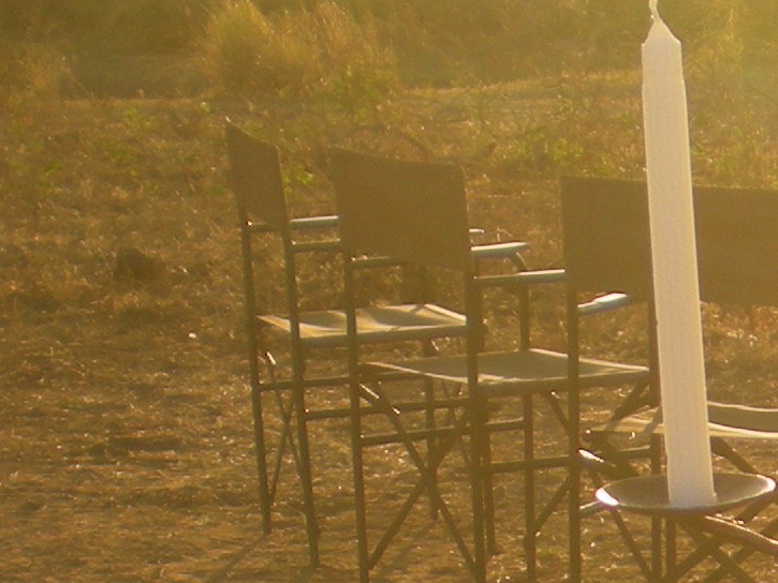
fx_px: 3619
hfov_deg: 12.1
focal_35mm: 161
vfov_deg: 9.1
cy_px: 668
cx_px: 872
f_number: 3.1
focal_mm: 6.3
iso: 50
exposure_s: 1/256
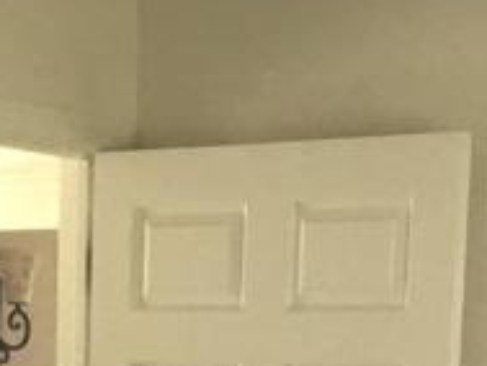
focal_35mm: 168
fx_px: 2365
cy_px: 796
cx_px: 281
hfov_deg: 11.8
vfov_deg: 8.3
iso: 50
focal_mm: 3.3
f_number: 2.4
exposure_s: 1/30
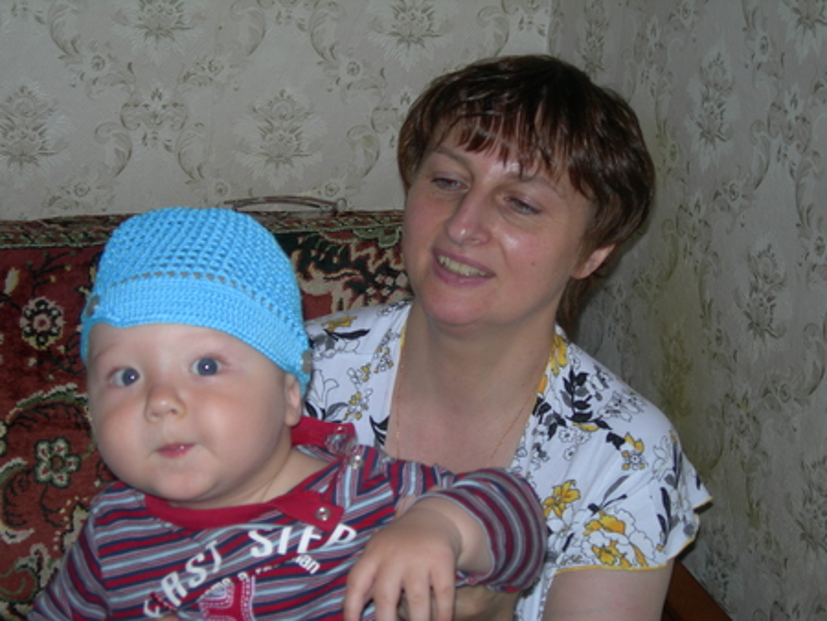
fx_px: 1721
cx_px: 414
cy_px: 310
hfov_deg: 27.0
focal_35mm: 72
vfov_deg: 20.5
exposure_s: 1/60.1
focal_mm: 14.9
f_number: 3.7
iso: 50
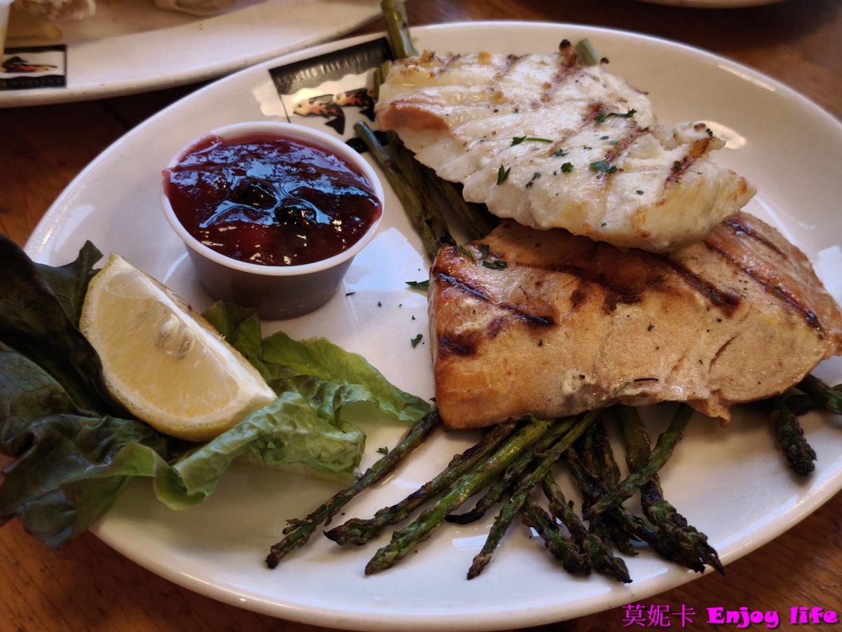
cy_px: 316
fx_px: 1119
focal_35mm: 46
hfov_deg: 41.2
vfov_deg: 31.5
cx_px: 421
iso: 800
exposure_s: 1/59.9
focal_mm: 6.57
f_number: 1.6
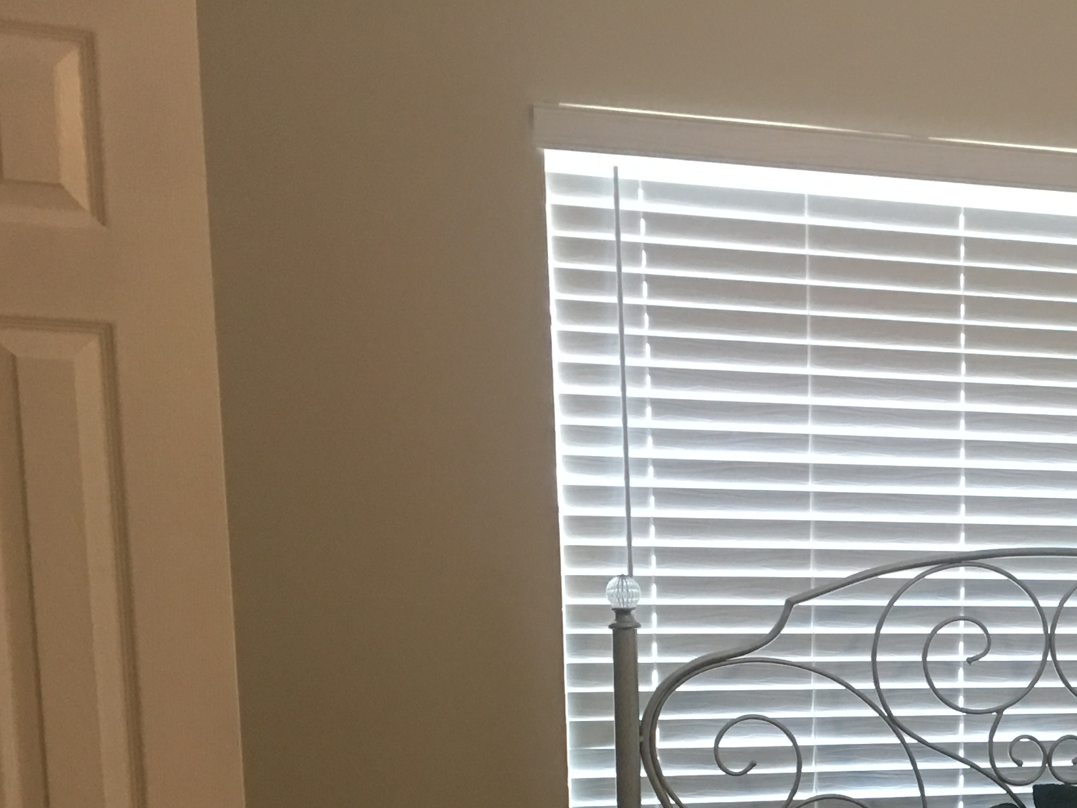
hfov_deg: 25.4
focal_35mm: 71
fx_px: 2209
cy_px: 976
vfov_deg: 19.5
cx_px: 1192
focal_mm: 4.15
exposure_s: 1/15
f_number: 2.2
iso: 80
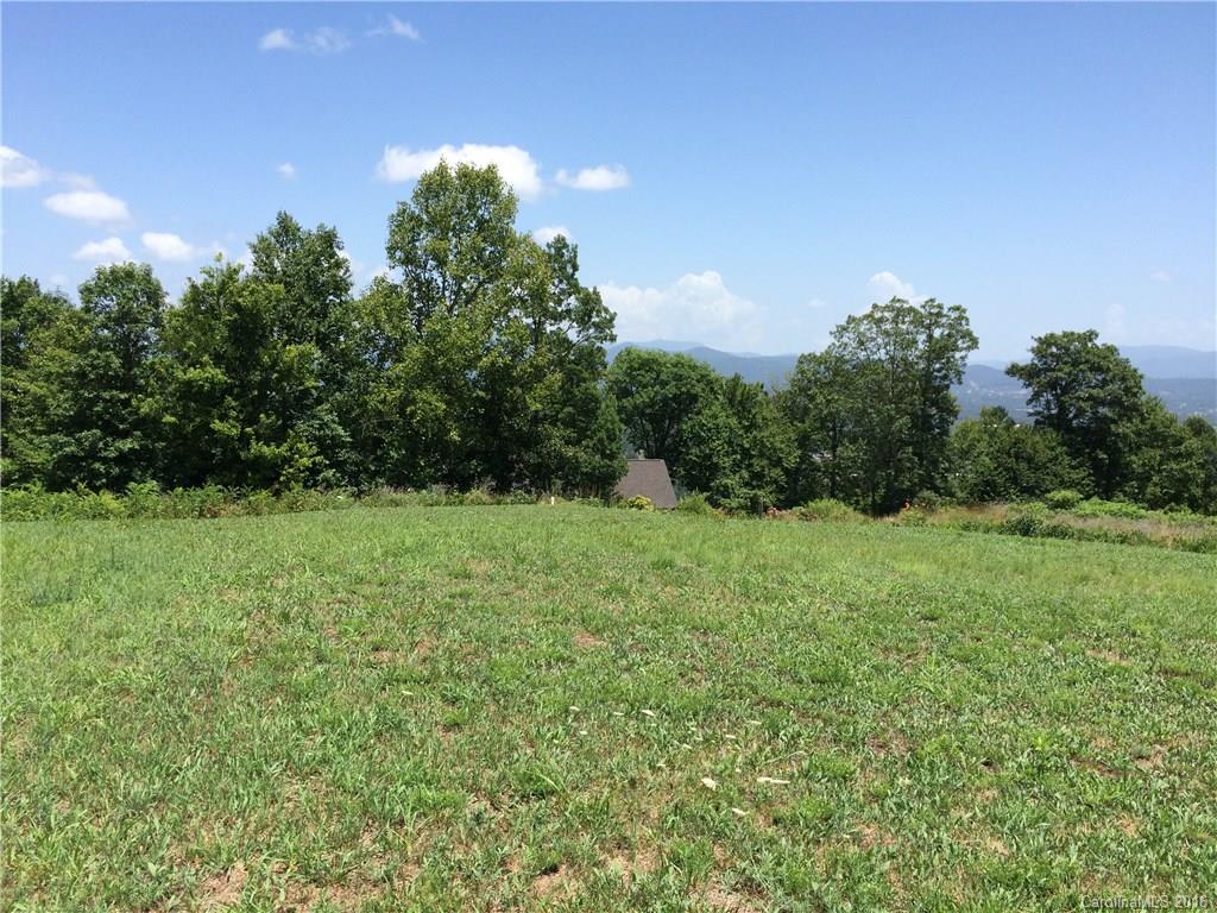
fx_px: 1020
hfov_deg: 61.7
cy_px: 456
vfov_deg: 48.2
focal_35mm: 29
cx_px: 608
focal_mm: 4.15
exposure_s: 1/1642
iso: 32
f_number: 2.2
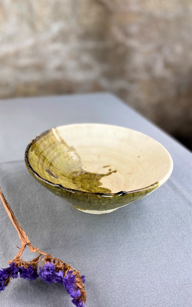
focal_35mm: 28
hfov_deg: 44.3
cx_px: 75
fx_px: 234
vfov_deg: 66.5
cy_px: 155
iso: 80
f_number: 1.8
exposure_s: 1/50
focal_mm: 4.25
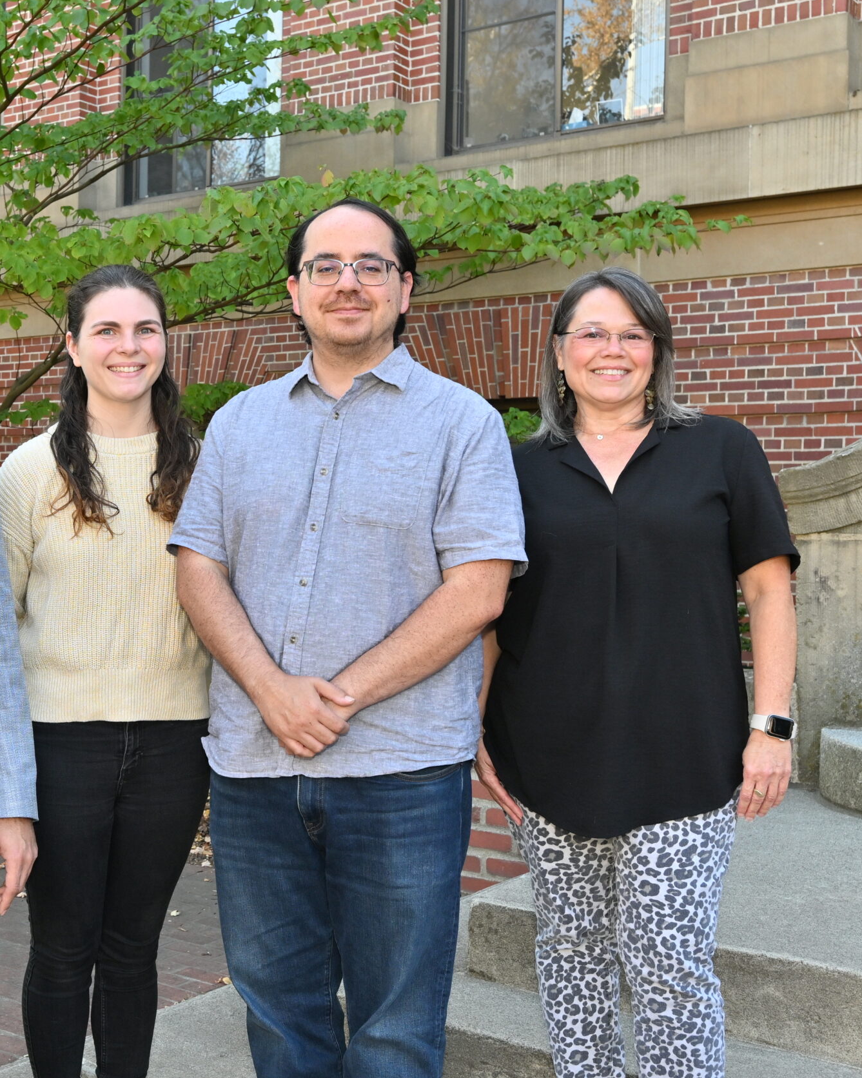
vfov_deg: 40.3
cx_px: 113
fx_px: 1467
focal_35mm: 46
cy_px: 529
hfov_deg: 31.5
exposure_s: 1/200
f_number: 5.6
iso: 200
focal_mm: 21.5
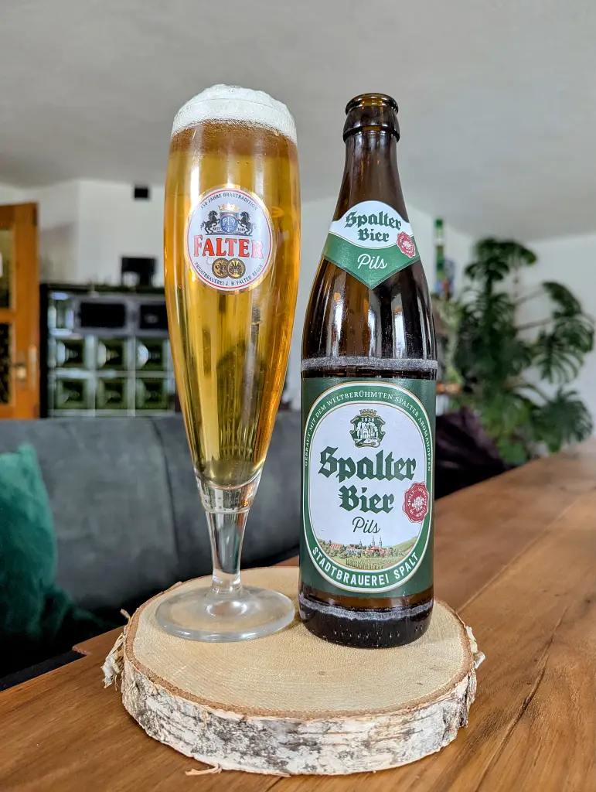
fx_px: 550
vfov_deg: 71.5
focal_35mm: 24
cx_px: 298
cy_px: 396
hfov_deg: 56.9
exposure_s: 1/43.9
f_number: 1.85
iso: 130
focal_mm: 6.81
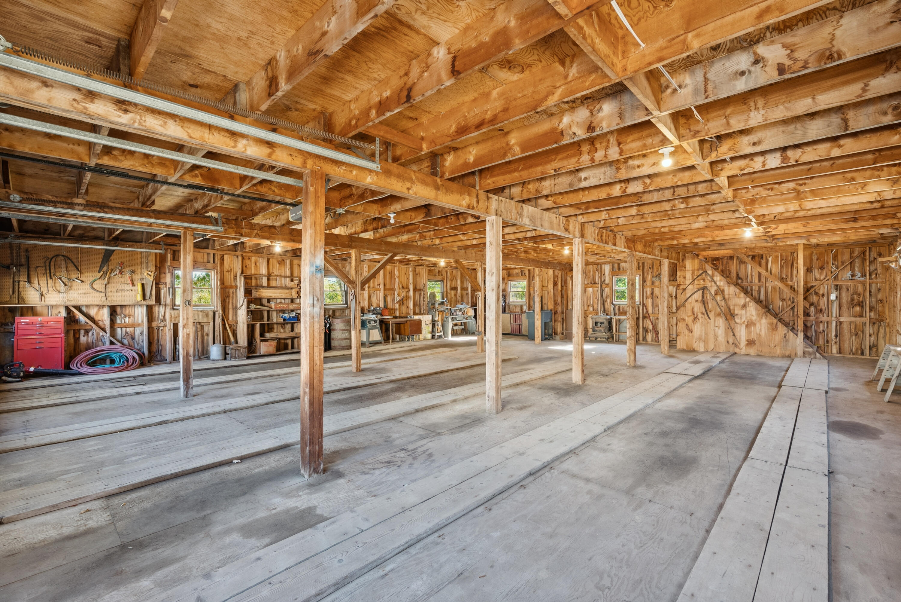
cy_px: 301
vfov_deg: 73.8
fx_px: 401
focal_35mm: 16
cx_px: 450
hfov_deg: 96.7
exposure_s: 1/10
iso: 320
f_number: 7.1
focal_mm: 16
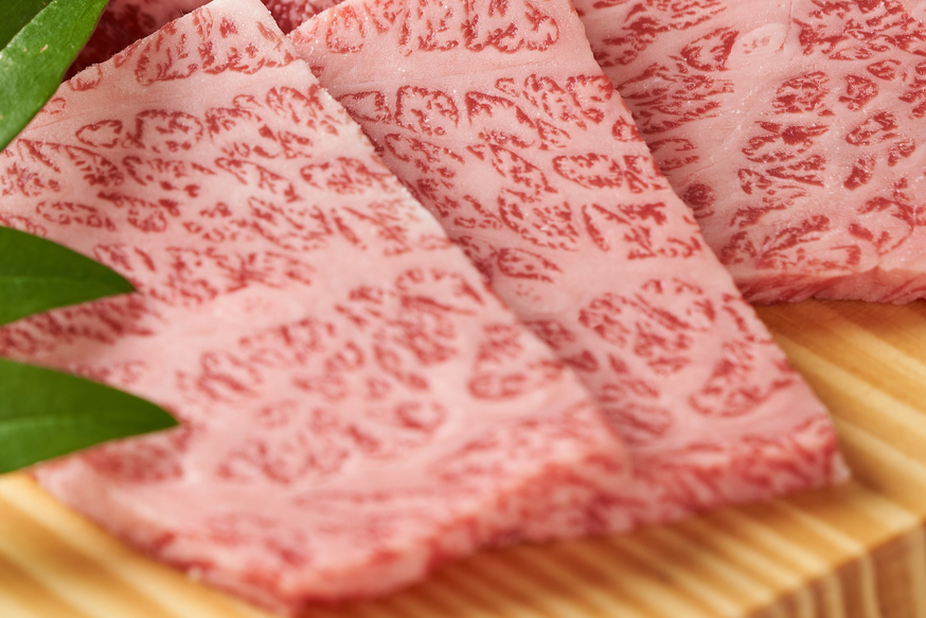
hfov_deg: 9.9
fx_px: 5299
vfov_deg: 6.6
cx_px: -24
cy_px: -63
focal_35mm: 206
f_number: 5.6
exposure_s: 1/125
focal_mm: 90
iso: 100
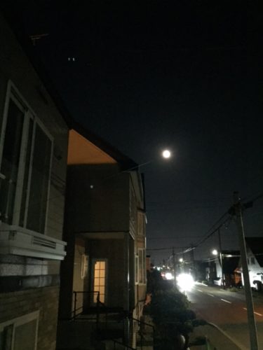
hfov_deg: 48.2
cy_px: 175
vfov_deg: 61.7
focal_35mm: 29
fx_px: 294
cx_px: 132
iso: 2000
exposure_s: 1/15
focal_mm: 4.15
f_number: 2.2
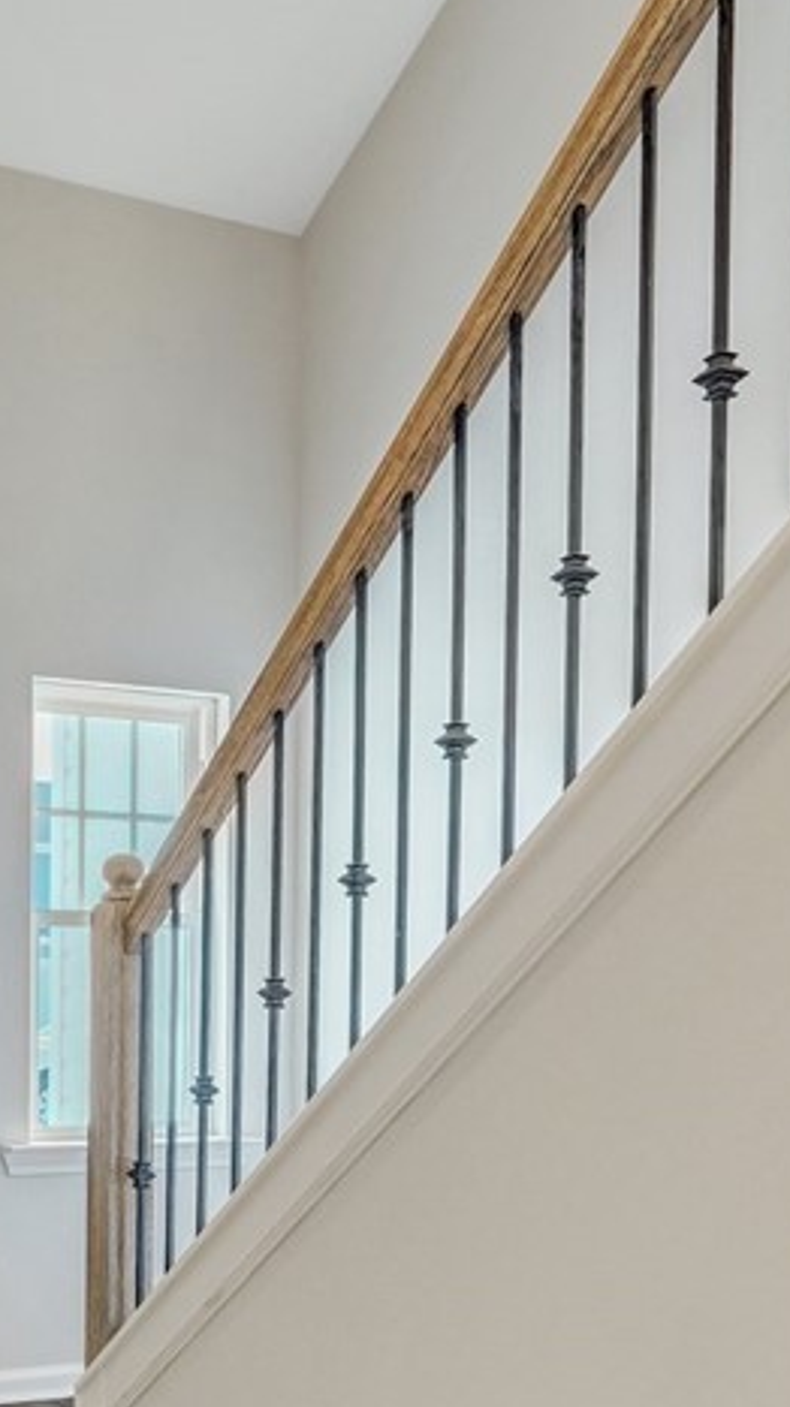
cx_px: -39
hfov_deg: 28.1
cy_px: 1014
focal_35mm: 39
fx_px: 1455
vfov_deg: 50.0
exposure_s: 1/20
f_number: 9
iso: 320
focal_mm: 16
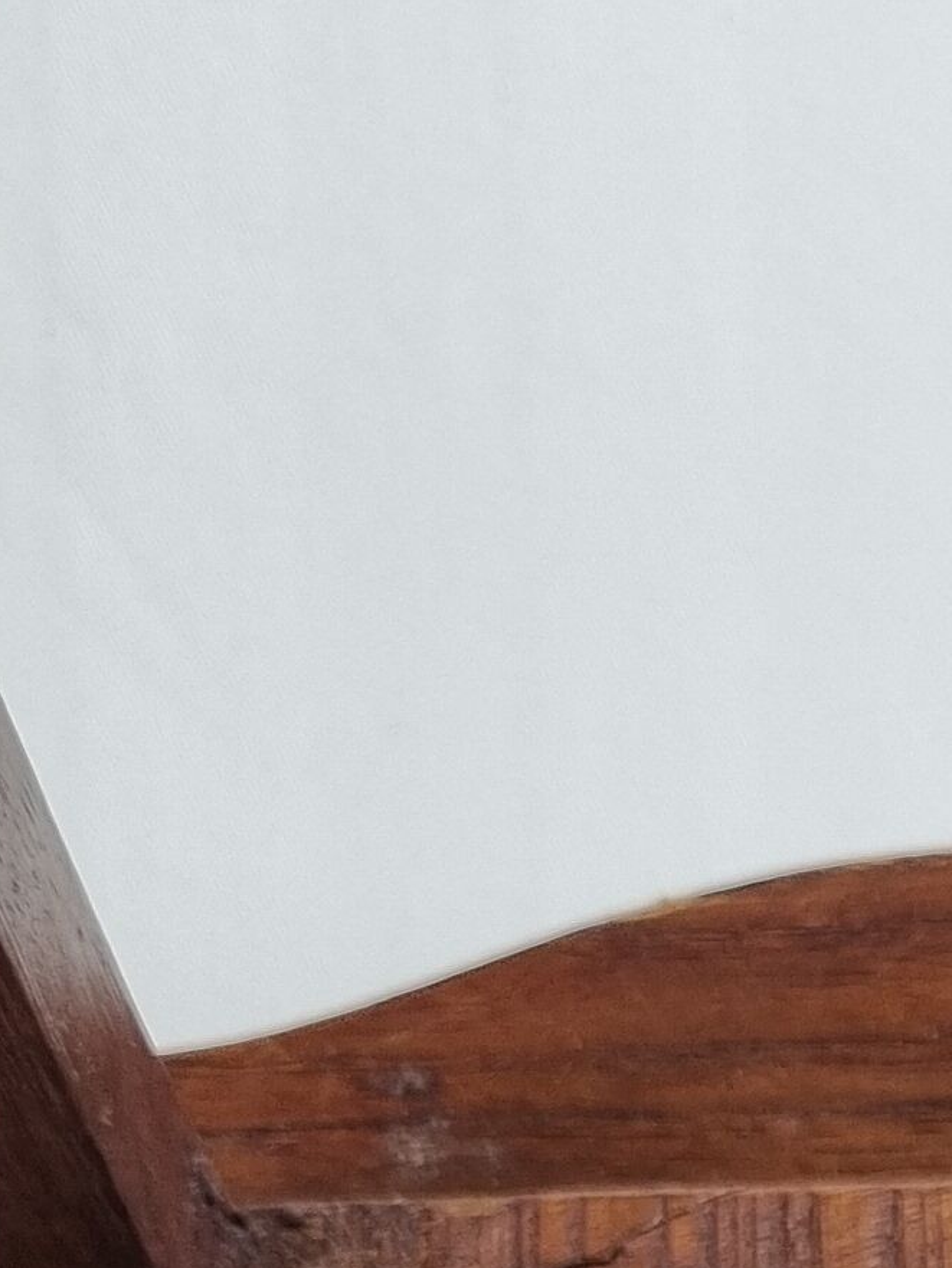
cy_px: 1678
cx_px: 2162
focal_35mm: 119
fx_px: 4363
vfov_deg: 15.7
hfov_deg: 10.9
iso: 80
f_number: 1.8
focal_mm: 5.4
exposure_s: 1/100
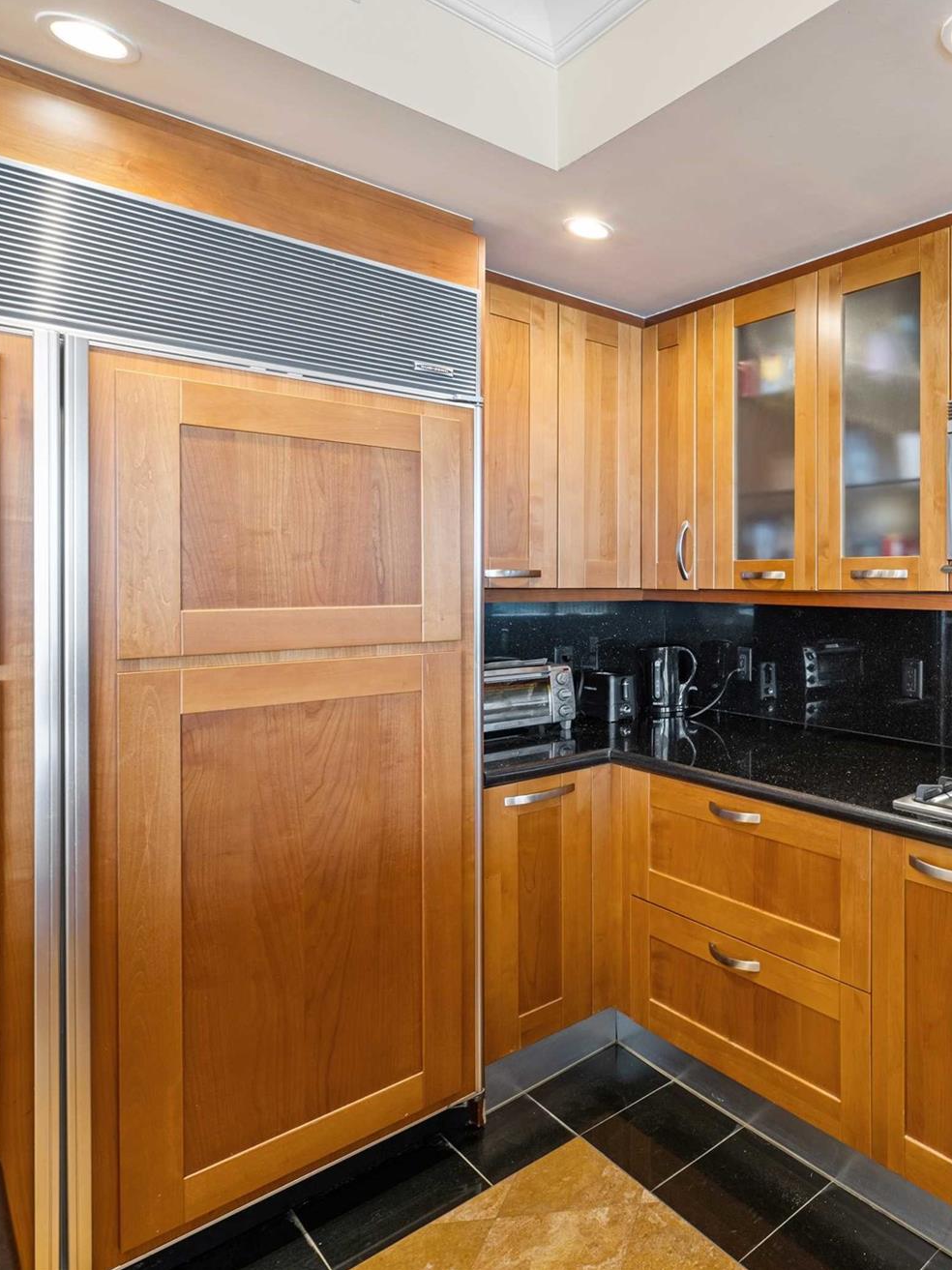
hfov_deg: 52.3
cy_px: 612
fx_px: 770
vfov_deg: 79.0
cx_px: 922
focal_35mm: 21
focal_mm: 14
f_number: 8
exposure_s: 1/4
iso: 320
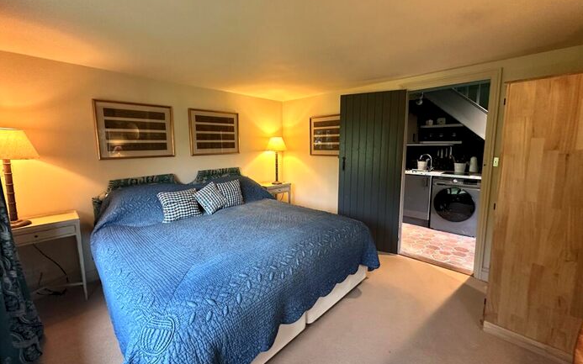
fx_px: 238
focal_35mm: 15
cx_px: 294
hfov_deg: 101.5
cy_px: 173
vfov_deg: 74.7
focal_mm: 2.22
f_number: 2.2
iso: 500
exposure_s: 1/50
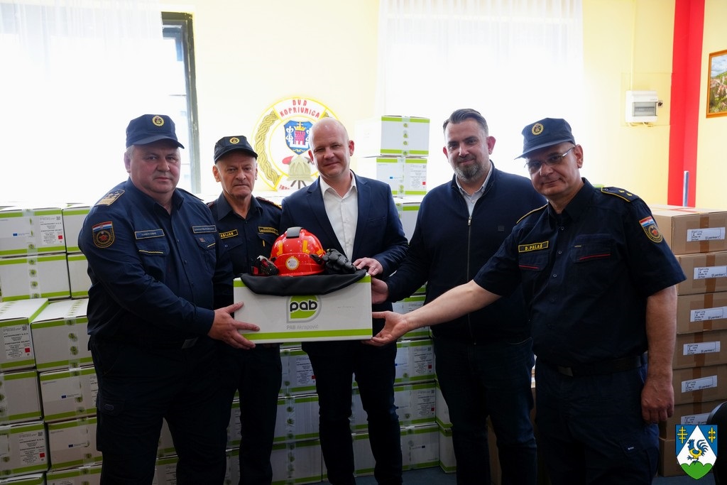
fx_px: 721
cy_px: 242
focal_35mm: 36
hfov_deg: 53.5
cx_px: 364
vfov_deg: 37.2
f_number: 4
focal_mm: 35.7
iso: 1250
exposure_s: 1/160
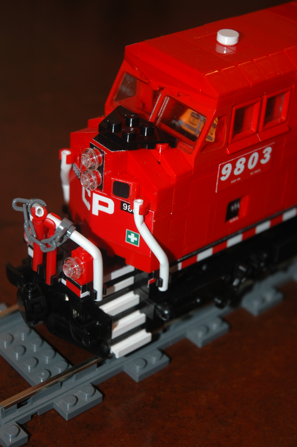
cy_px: 224
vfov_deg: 24.6
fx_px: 1023
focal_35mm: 82
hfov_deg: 16.5
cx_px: 148
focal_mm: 55
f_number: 4.5
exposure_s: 1/60
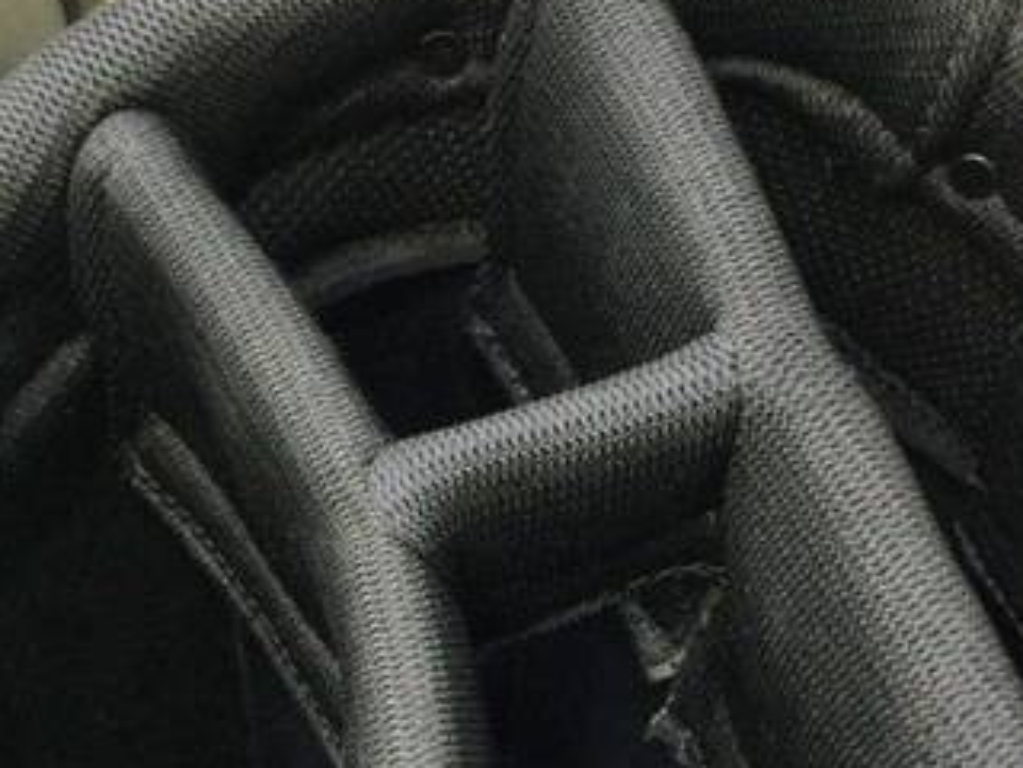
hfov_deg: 31.1
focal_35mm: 62
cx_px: 604
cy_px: 592
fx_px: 1832
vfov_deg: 23.4
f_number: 2.4
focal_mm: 3.3
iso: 250
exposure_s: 1/15
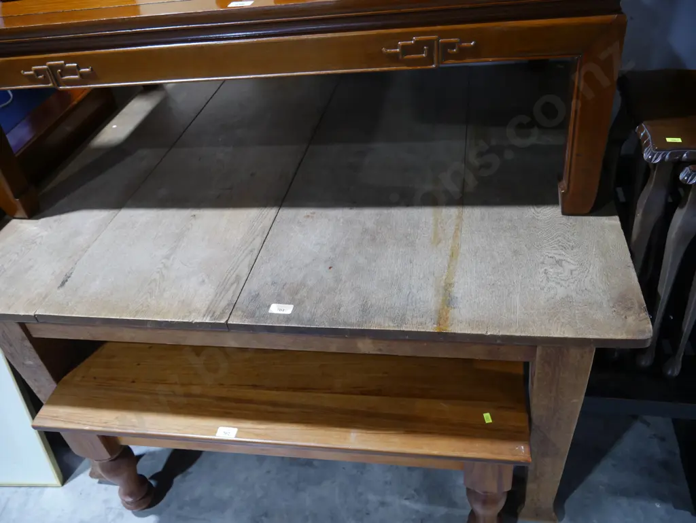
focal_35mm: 28
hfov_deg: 63.4
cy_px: 262
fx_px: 563
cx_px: 348
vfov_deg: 49.8
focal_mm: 14
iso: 640
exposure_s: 1/60
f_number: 3.5
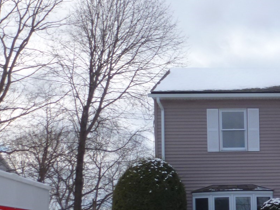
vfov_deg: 16.7
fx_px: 687
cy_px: 245
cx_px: 353
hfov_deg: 21.1
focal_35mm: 85
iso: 100
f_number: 3.6
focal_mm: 5.9
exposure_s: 1/640
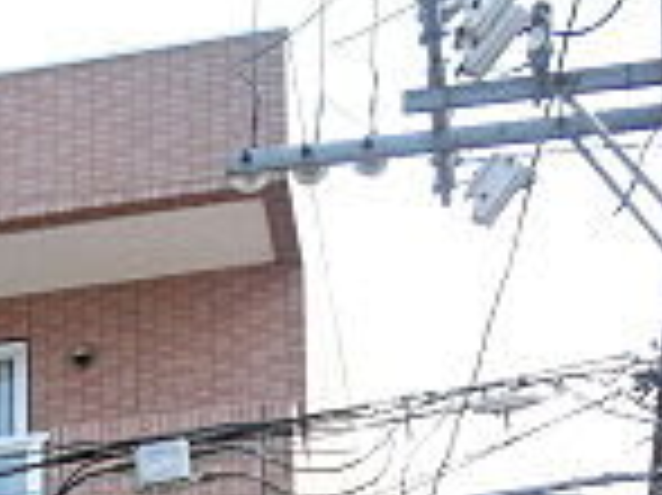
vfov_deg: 9.5
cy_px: 1071
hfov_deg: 12.5
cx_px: -531
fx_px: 2752
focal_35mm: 144
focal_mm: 5.93
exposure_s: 1/320
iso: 80
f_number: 3.7
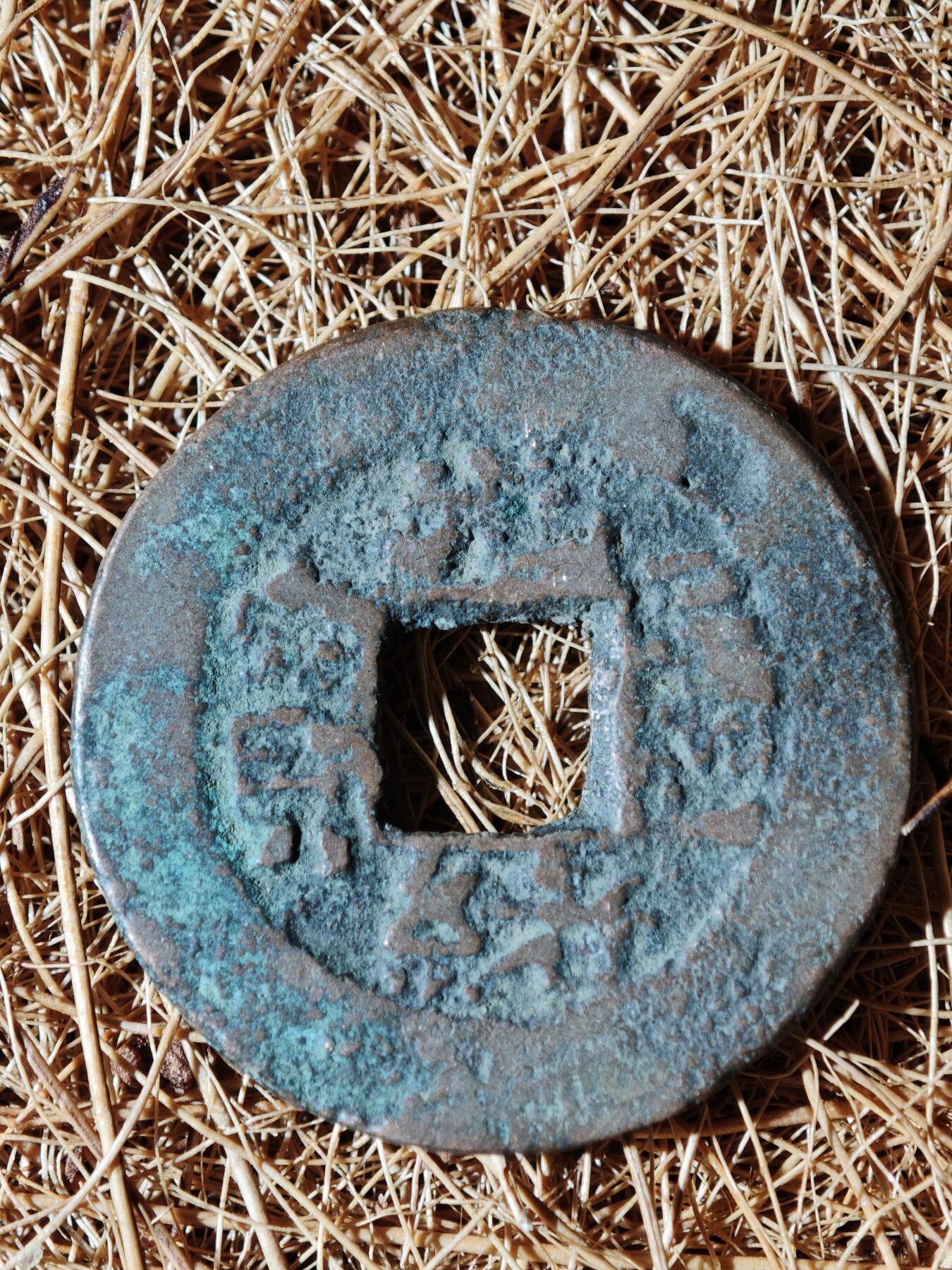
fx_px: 3374
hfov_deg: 16.1
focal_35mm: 92
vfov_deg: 21.3
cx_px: 476
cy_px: 635
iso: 160
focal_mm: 9
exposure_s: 1/100
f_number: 2
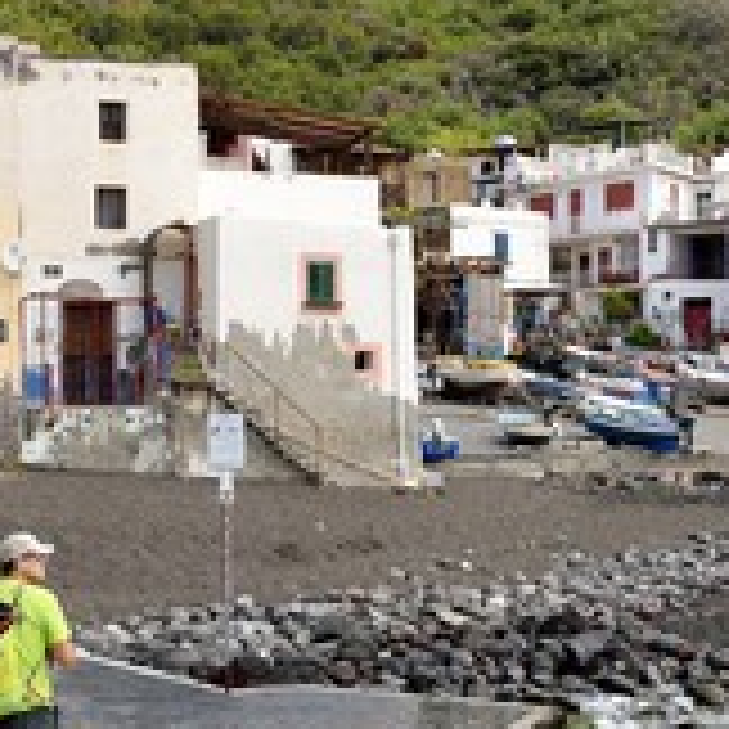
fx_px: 1787
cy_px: 423
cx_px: 540
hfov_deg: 22.9
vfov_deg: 23.0
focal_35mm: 75
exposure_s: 1/500
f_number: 10
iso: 400
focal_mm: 34
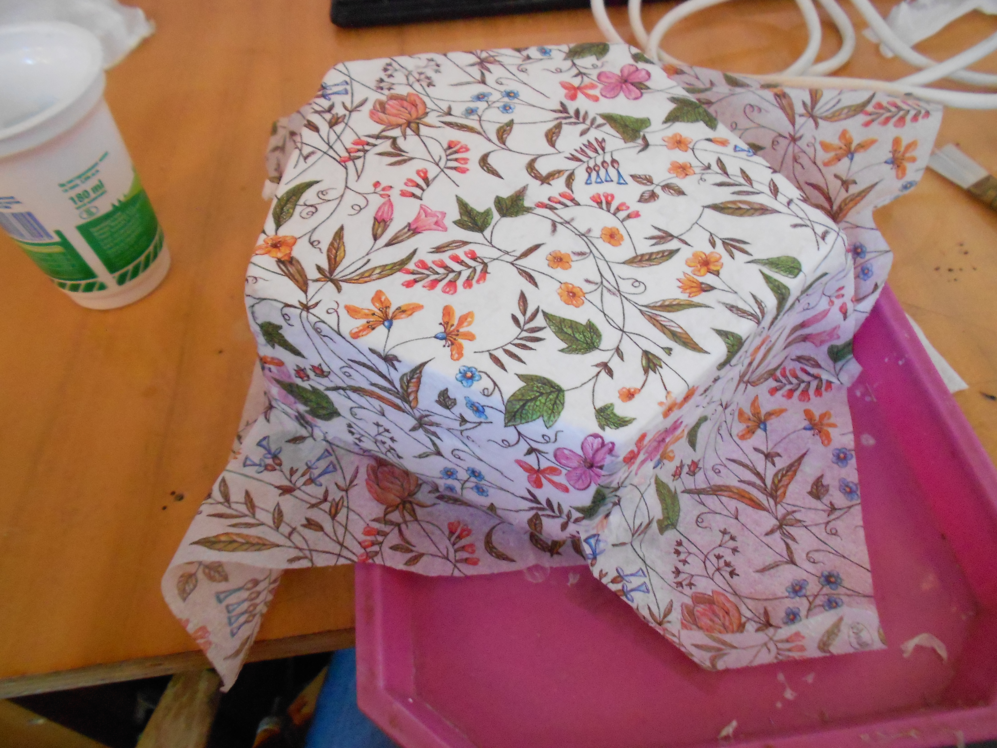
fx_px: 749
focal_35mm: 26
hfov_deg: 67.3
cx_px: 498
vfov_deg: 53.1
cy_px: 374
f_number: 3.2
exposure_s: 1/8
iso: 640
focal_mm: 4.6
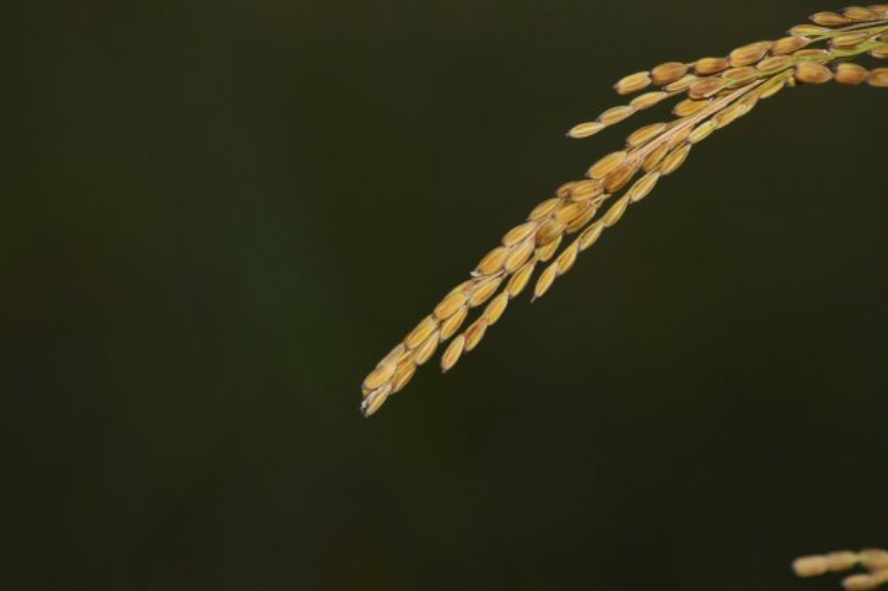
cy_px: 296
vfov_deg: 6.8
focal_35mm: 202
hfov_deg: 10.2
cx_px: 444
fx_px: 4991
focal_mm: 135
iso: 800
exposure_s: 1/200
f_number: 7.1
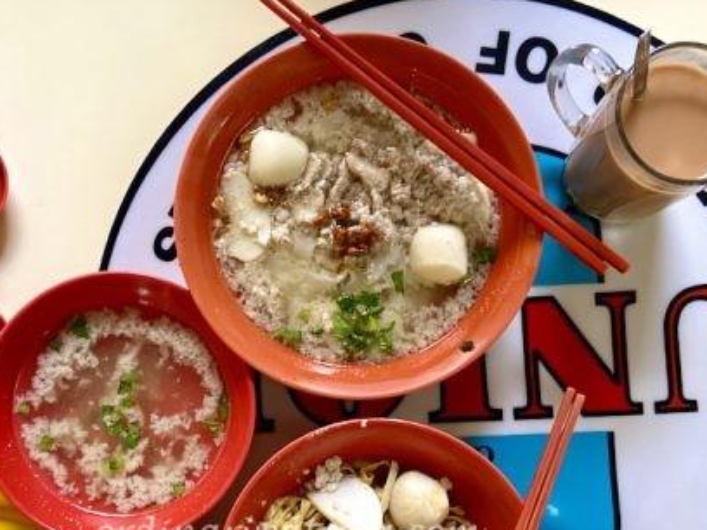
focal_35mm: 41
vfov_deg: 34.6
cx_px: 286
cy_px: 373
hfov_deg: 45.5
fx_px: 837
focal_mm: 4.25
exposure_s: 1/50
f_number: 1.8
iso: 125
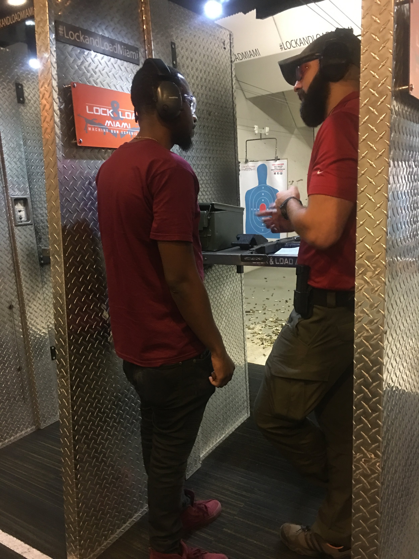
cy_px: 280
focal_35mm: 29
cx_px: 210
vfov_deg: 61.7
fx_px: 468
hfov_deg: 48.2
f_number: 2.2
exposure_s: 1/4
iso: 80
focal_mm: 4.15
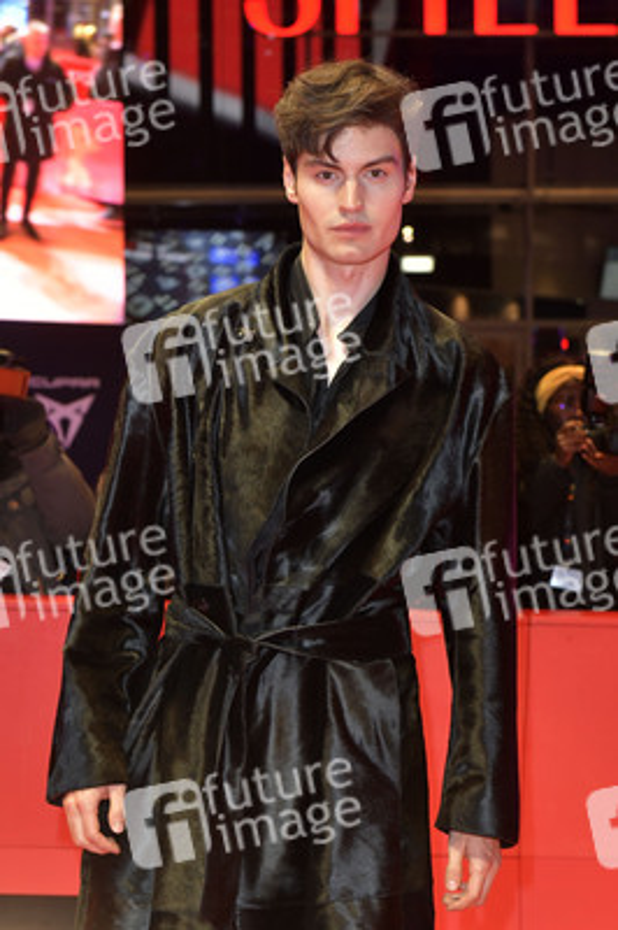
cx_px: 309
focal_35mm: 60
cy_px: 465
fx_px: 1548
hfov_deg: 22.6
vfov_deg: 33.4
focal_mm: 60
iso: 1600
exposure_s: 1/200
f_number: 5.6
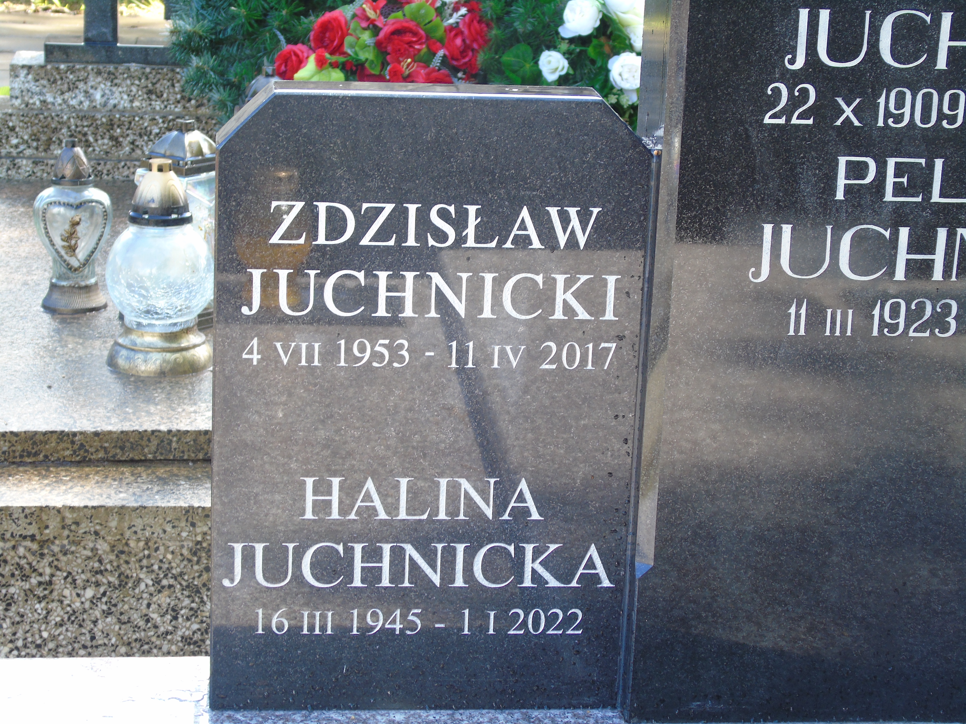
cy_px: 362
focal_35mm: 82
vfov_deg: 18.0
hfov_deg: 23.8
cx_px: 483
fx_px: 2288
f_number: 4.1
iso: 80
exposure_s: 1/40
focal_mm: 15
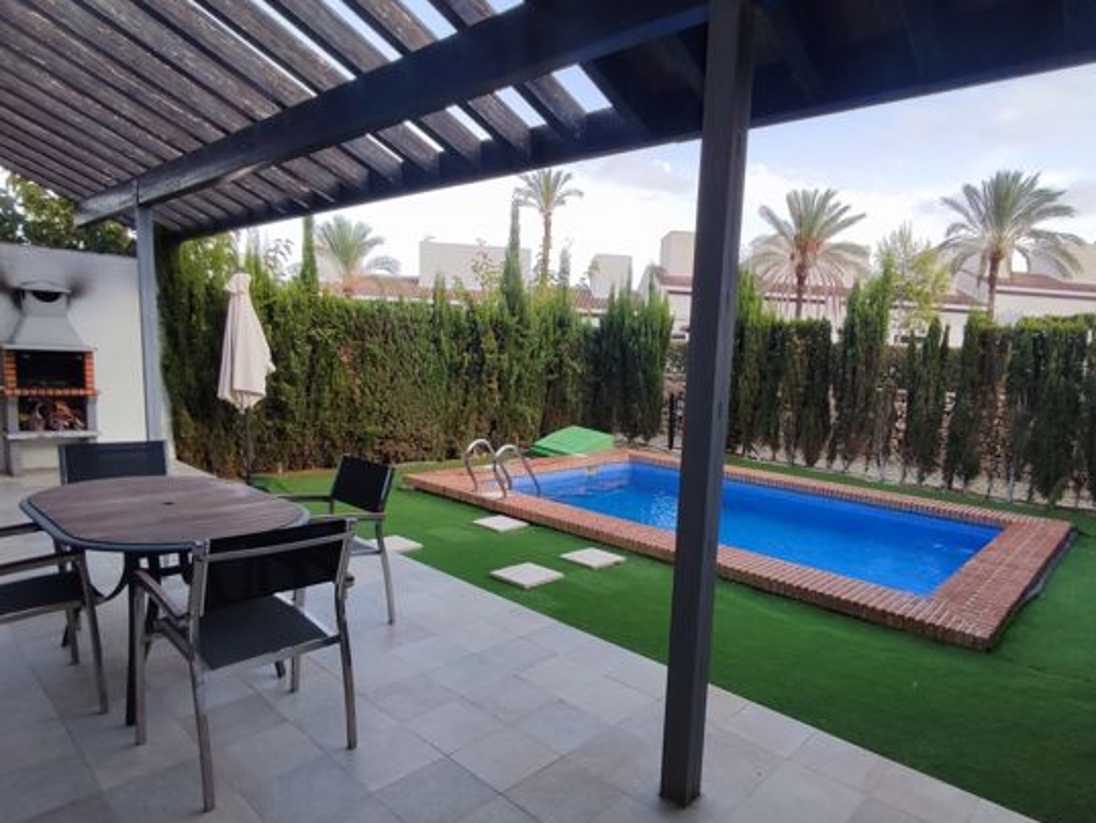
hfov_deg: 78.9
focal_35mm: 21
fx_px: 665
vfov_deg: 63.3
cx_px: 589
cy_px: 454
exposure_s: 1/405
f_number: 2.2
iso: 50
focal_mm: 1.65
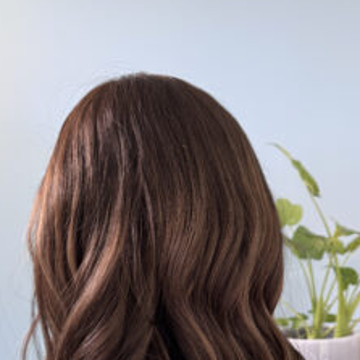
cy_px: 315
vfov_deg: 40.9
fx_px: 447
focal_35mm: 38
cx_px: 205
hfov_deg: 43.8
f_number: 1.78
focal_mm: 6.76
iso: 200
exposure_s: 1/70
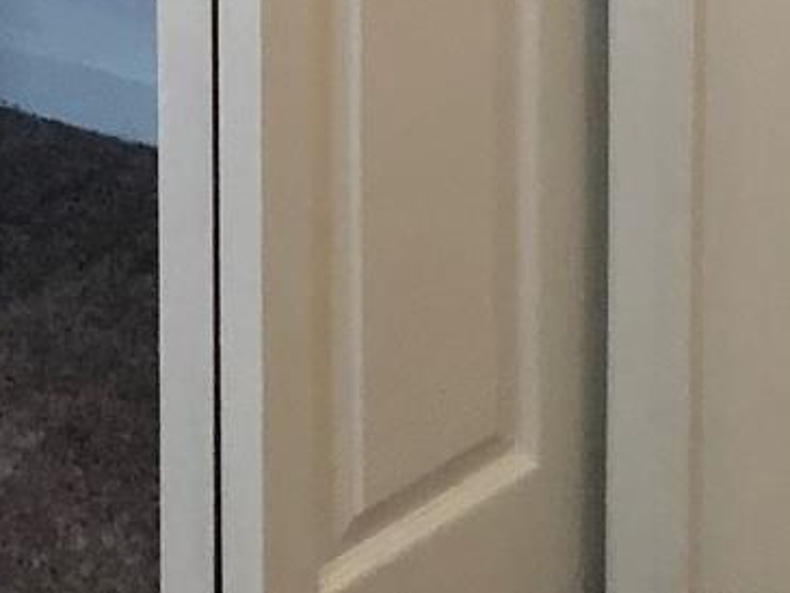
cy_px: -985
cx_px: 82
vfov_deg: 8.4
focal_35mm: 157
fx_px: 3584
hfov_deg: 12.5
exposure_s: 1/30
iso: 40
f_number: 1.8
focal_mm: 3.99
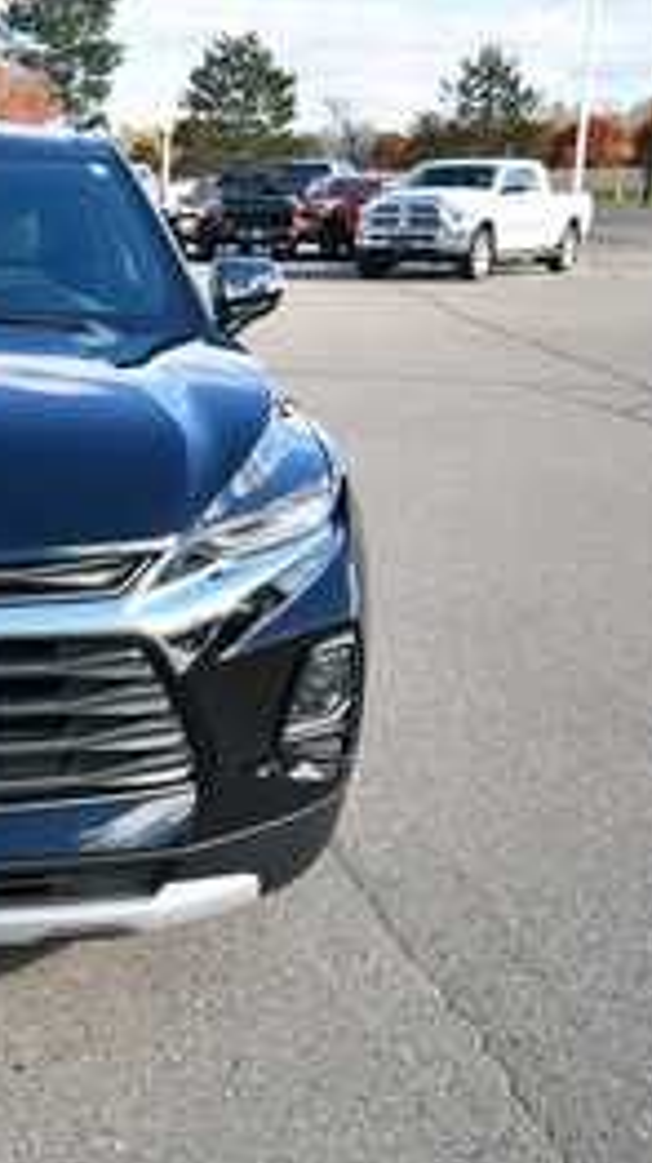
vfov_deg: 42.9
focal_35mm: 48
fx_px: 1478
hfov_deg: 22.5
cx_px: -169
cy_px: 588
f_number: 6.3
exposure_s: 1/250
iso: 200
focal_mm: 20
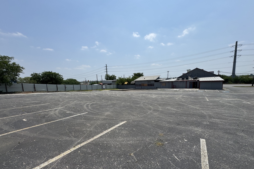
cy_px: 96
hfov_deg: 100.4
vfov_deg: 76.9
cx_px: 129
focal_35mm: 15
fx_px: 106
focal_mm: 2.22
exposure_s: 1/3546
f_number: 2.2
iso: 50
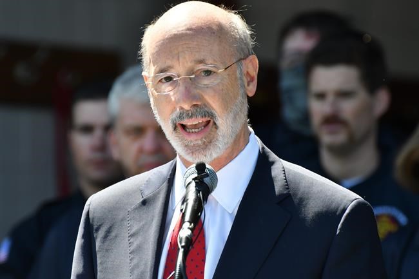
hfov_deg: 4.6
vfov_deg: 3.1
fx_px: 5236
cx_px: 210
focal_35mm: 450
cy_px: 140
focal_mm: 300
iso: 400
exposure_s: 1/640
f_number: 6.3
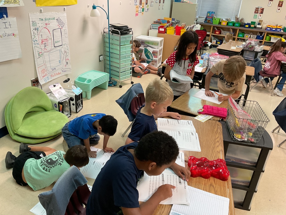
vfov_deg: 48.2
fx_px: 240
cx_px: 143
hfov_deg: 61.7
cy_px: 108
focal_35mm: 29
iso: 125
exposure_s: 1/60
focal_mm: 3
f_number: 1.8
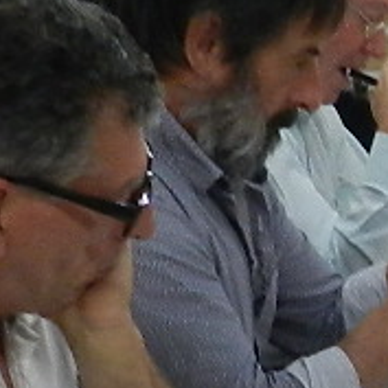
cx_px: 804
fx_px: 2333
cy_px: 614
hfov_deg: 8.9
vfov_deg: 9.2
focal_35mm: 184
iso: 280
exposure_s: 1/30
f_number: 3.4
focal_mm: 4
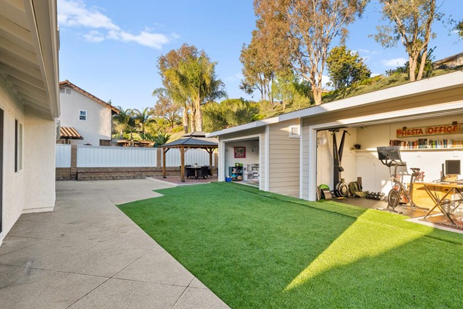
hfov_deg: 86.9
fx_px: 244
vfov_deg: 64.5
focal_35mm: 19
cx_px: 237
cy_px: 160
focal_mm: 14
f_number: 8
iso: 1000
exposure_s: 1/1250
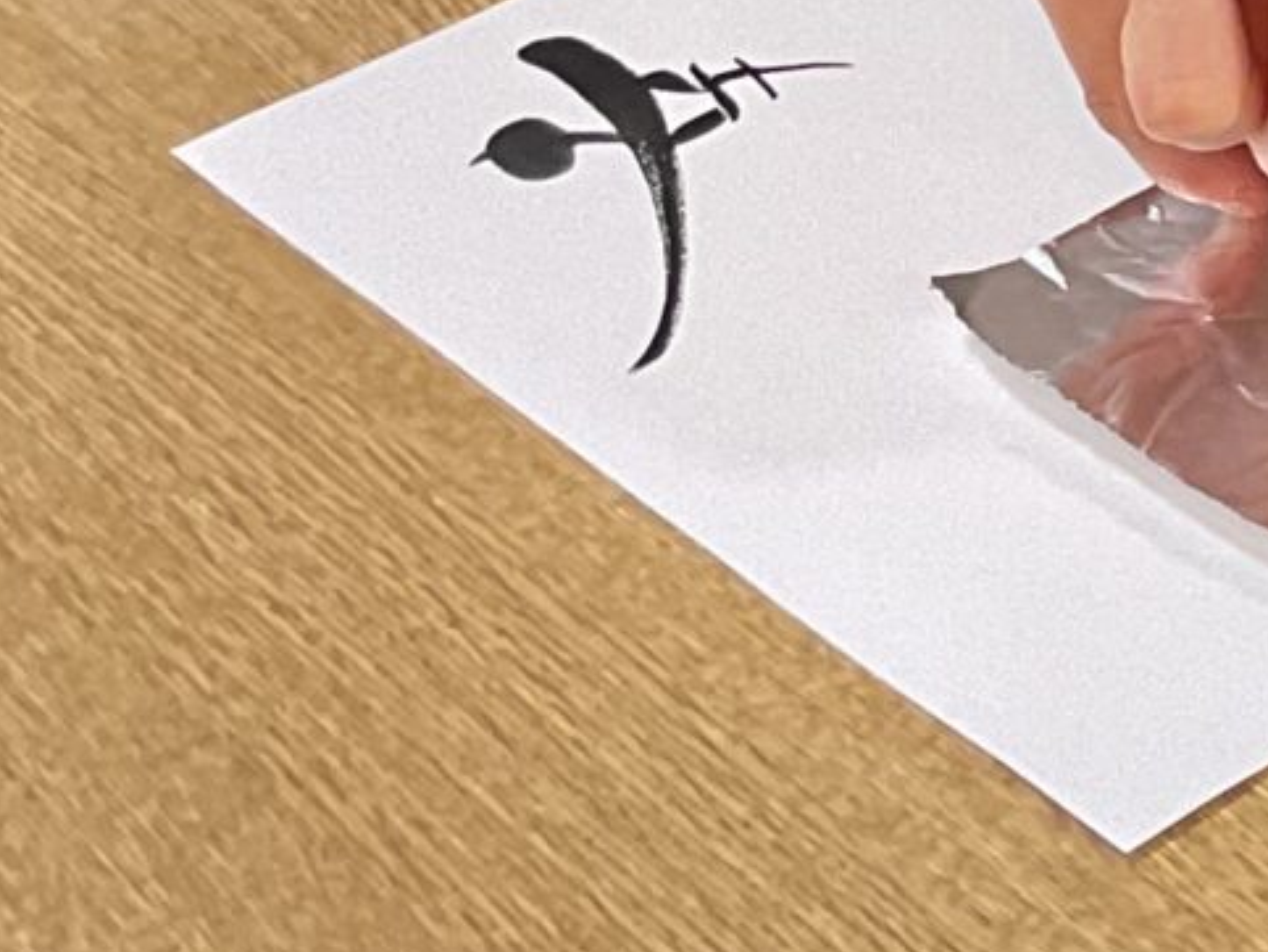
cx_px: 2041
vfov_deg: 9.0
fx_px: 5644
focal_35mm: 154
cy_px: -989
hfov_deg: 12.1
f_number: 1.8
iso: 80
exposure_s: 1/50
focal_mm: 3
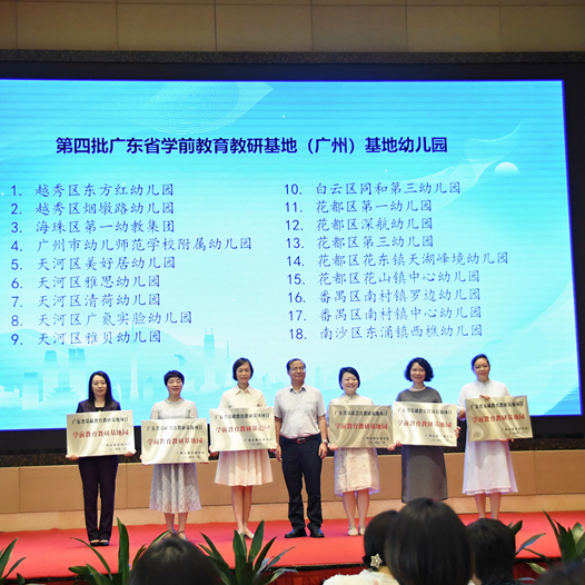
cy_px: 291
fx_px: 1185
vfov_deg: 27.7
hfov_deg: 27.7
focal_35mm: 62
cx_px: 276
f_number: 4
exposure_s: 1/320
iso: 3200
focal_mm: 32
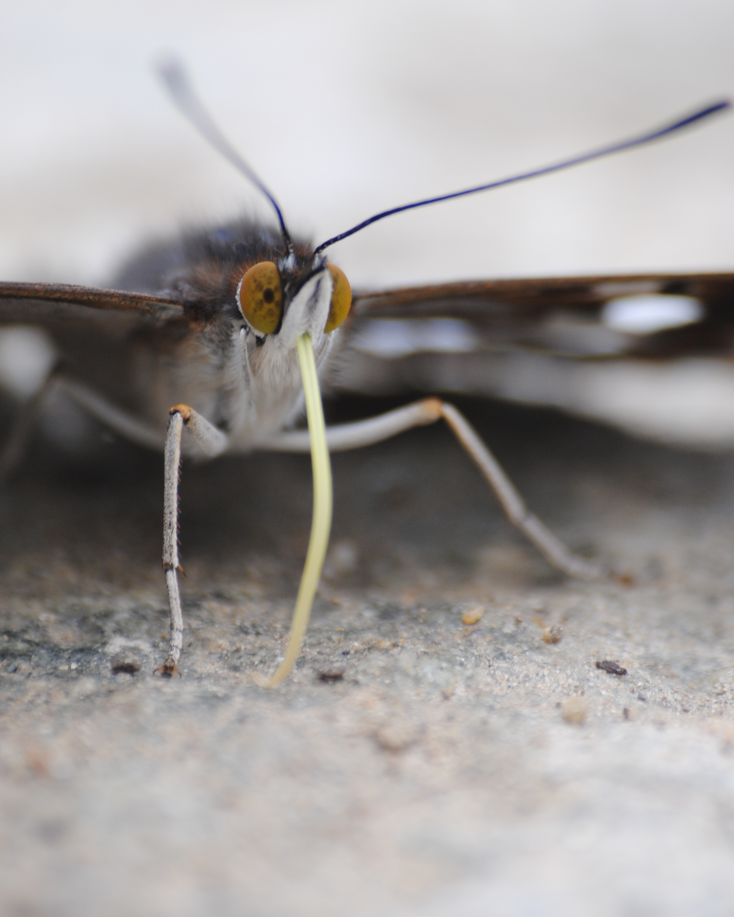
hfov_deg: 2.8
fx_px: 14988
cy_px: 359
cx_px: 349
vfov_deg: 3.5
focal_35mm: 552
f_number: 6.3
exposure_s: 1/125
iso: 200
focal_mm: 300
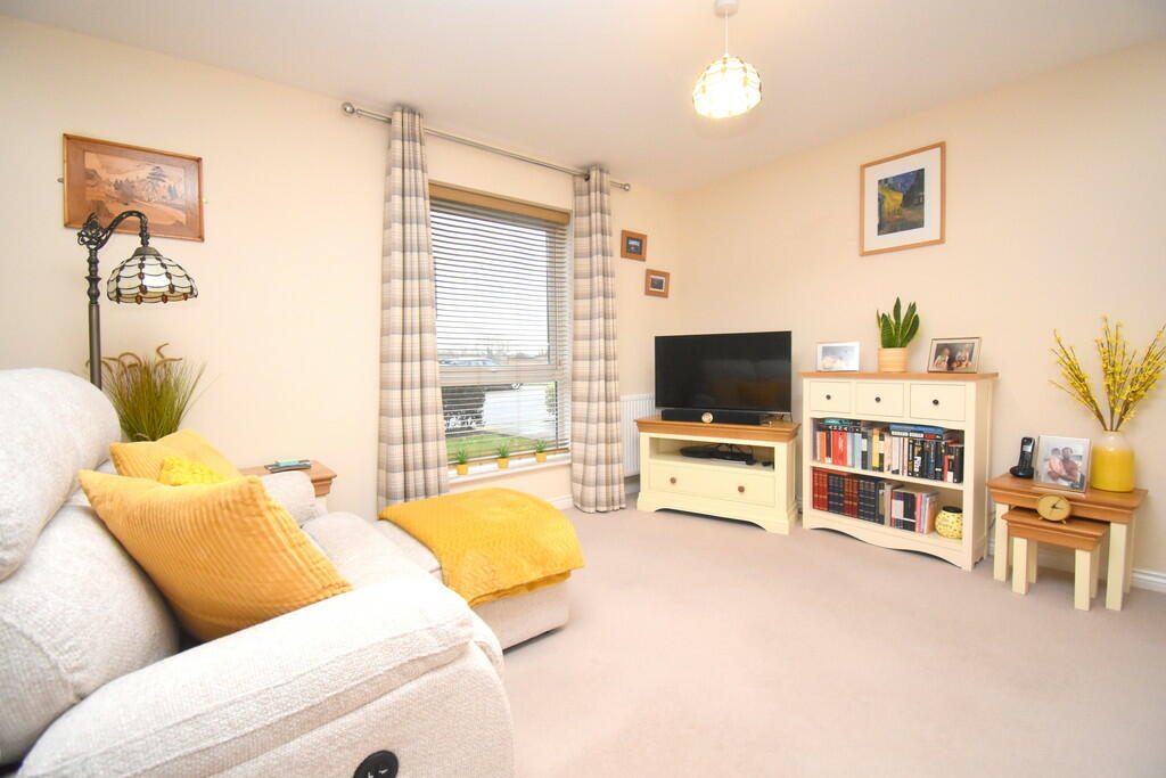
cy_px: 389
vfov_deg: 77.3
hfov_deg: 100.4
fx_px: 486
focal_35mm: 15
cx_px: 583
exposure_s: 1/125
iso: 1600
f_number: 4.5
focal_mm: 10
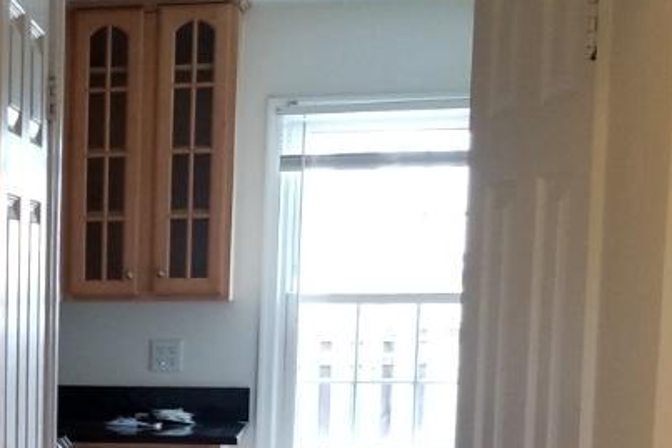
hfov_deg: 18.7
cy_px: 545
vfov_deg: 13.0
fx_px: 1923
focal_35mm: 103
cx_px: -137
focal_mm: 4.25
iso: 160
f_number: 1.7
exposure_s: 1/30
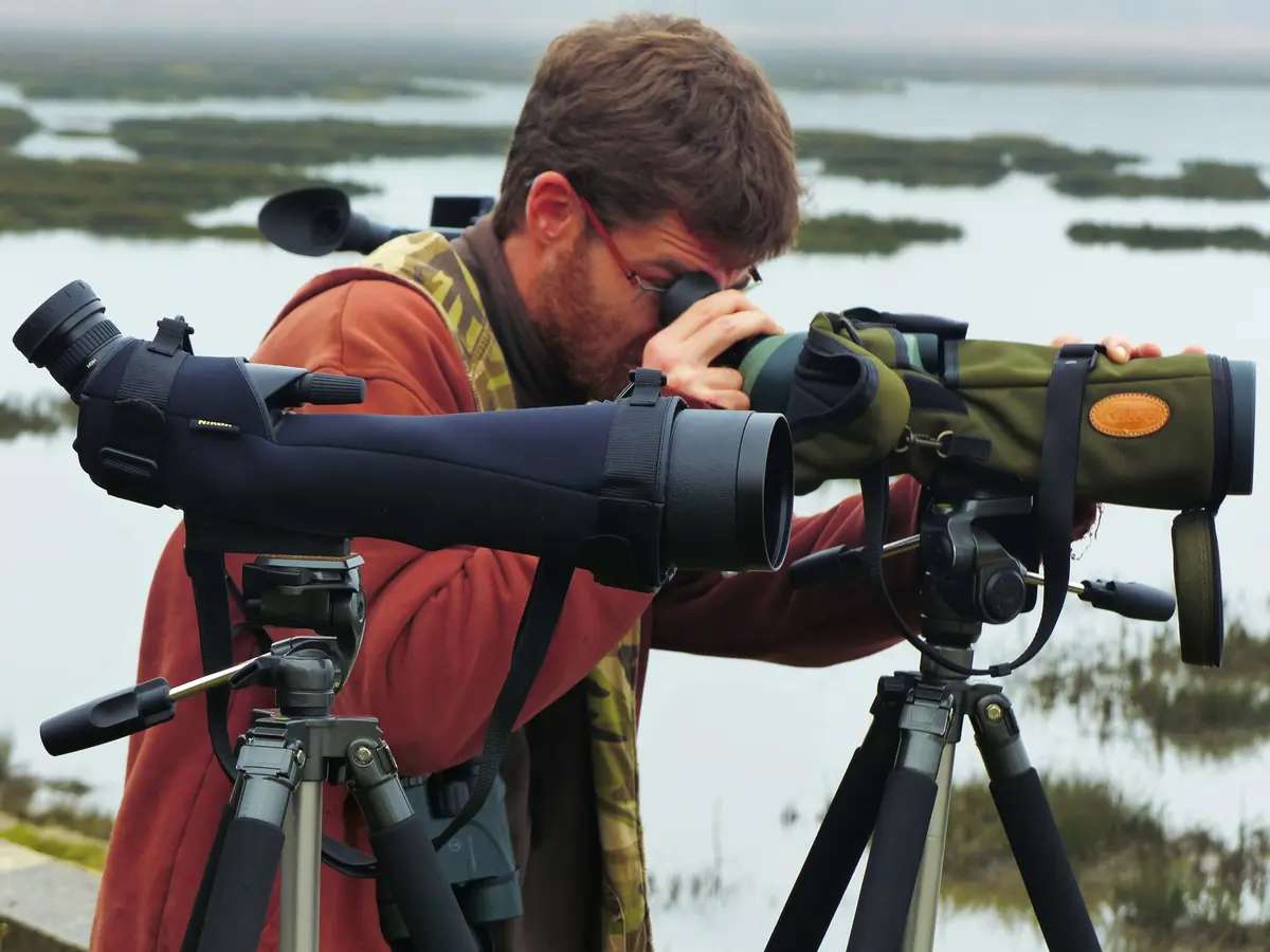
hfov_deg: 11.8
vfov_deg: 8.9
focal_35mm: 167
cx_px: 635
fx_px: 6127
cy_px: 476
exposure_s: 1/160
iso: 160
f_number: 4
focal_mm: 30.1
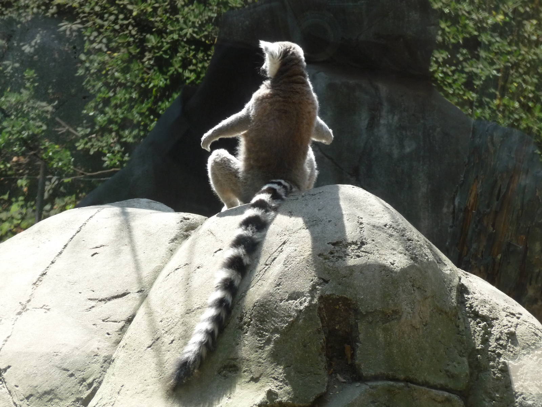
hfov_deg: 20.4
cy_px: 204
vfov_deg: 15.4
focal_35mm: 96
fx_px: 1503
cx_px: 271
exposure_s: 1/100
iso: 200
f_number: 4.7
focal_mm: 16.3
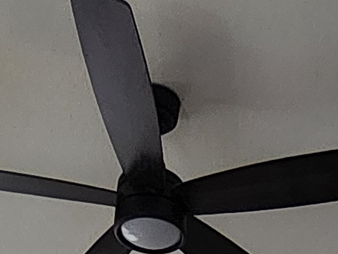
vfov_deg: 11.3
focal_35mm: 80
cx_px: 250
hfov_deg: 24.2
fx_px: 782
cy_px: 756
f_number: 2.2
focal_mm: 1.13
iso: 64
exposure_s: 1/60
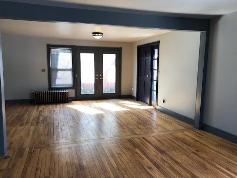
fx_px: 192
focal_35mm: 28
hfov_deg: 63.4
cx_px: 118
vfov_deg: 49.7
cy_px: 89
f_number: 1.8
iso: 32
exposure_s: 1/30
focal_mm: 3.99
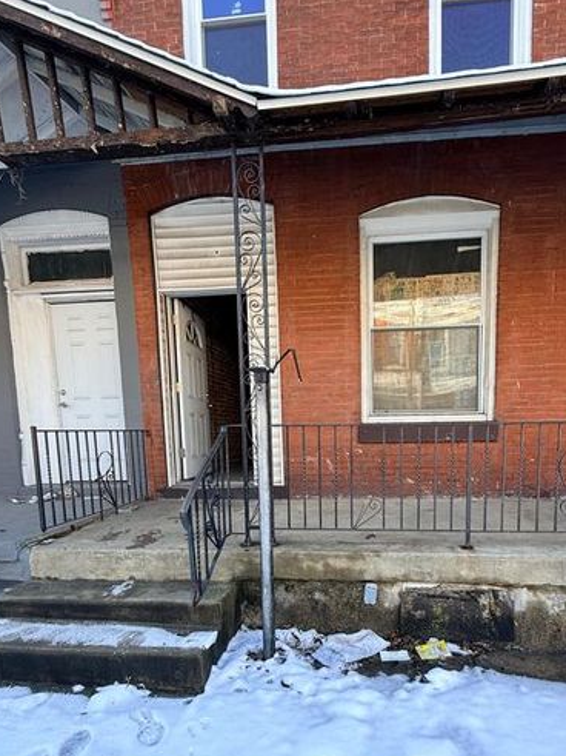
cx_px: 338
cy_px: 480
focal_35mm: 19
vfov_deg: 82.8
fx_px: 414
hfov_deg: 68.0
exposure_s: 1/214
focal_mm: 2.22
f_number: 2.2
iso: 50
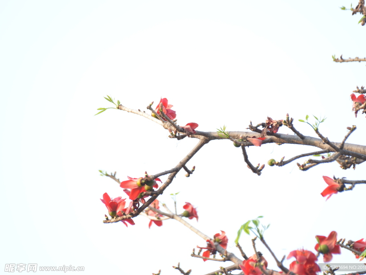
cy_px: 137
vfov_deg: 3.0
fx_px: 5191
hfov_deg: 4.0
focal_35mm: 491
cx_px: 207
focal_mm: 300
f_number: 5.6
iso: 200
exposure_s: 1/160
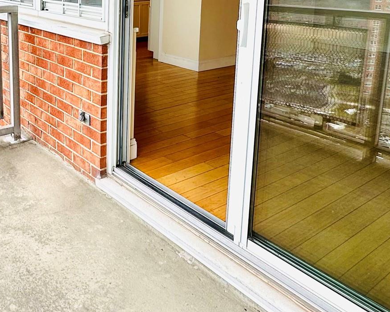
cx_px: 75
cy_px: 64
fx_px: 369
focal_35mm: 32
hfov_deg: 51.9
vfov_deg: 43.7
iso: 40
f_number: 2.2
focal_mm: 2.22
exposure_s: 1/99
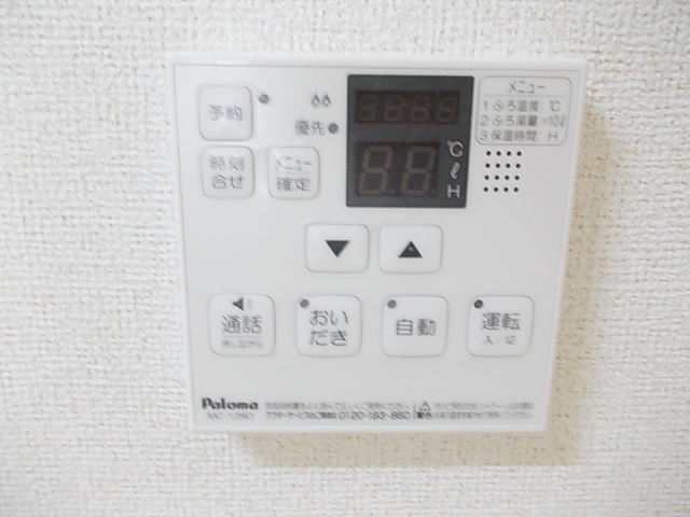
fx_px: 558
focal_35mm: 28
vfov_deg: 49.7
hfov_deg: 63.4
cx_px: 345
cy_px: 258
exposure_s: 1/25
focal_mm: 4
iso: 200
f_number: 2.7
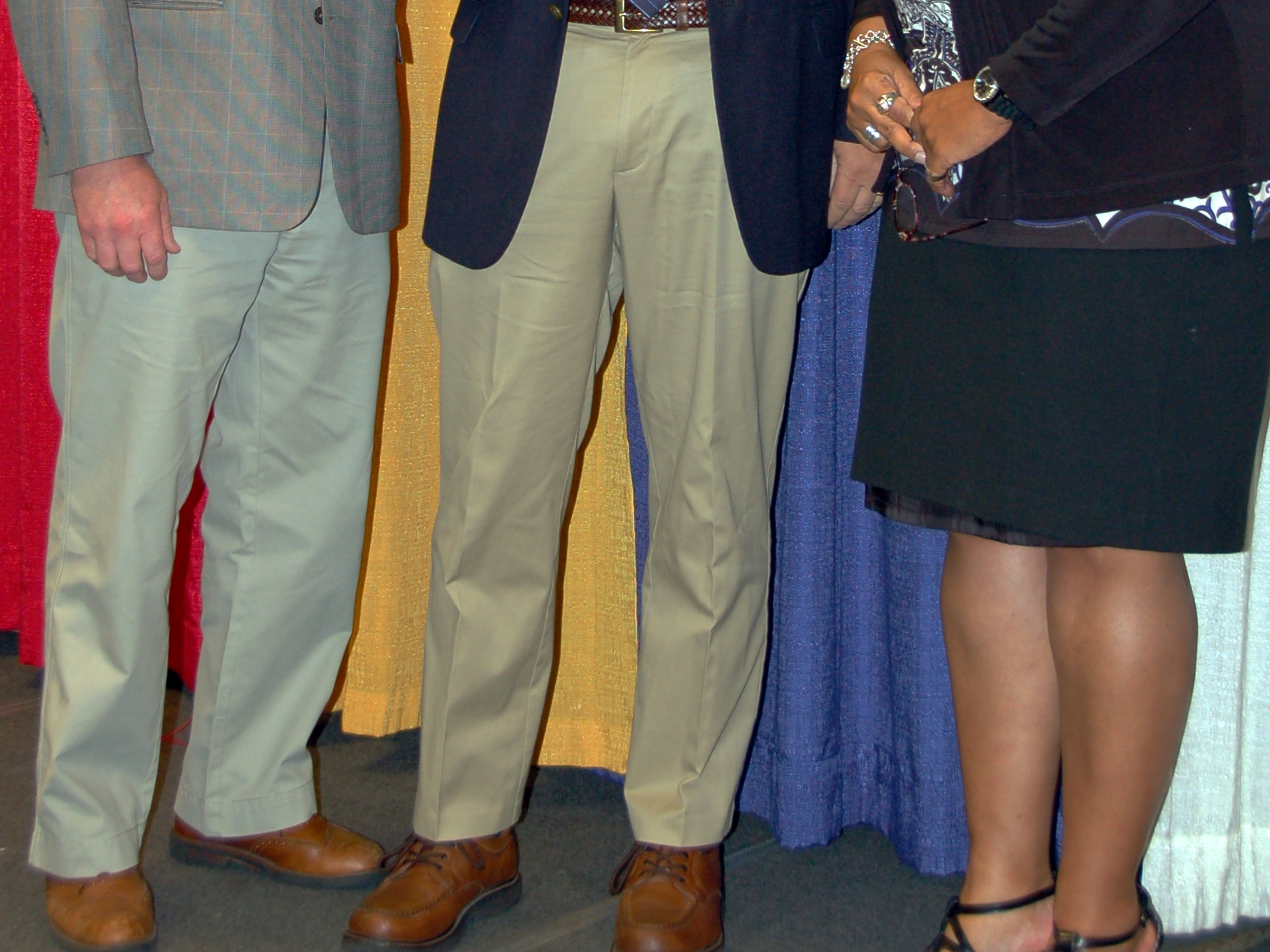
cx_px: 640
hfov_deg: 27.8
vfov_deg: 20.7
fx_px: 2568
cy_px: 163
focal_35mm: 70
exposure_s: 1/60
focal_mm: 32
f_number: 4.2
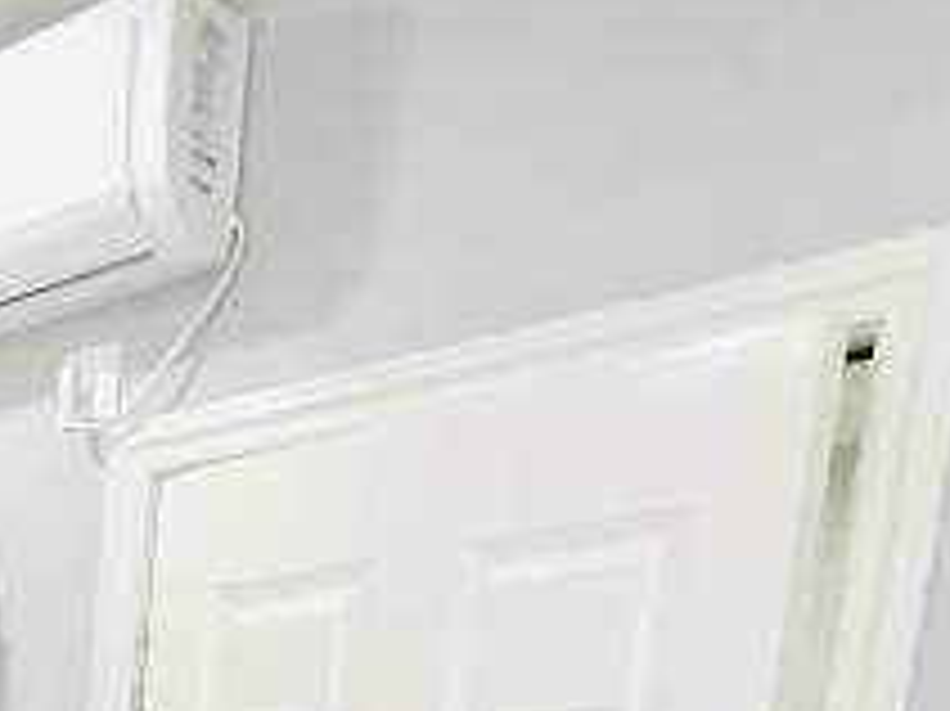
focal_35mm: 57
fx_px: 1563
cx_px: -297
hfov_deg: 27.8
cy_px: 1188
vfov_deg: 20.3
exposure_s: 1/33.3
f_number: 2.4
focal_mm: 2.04
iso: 415
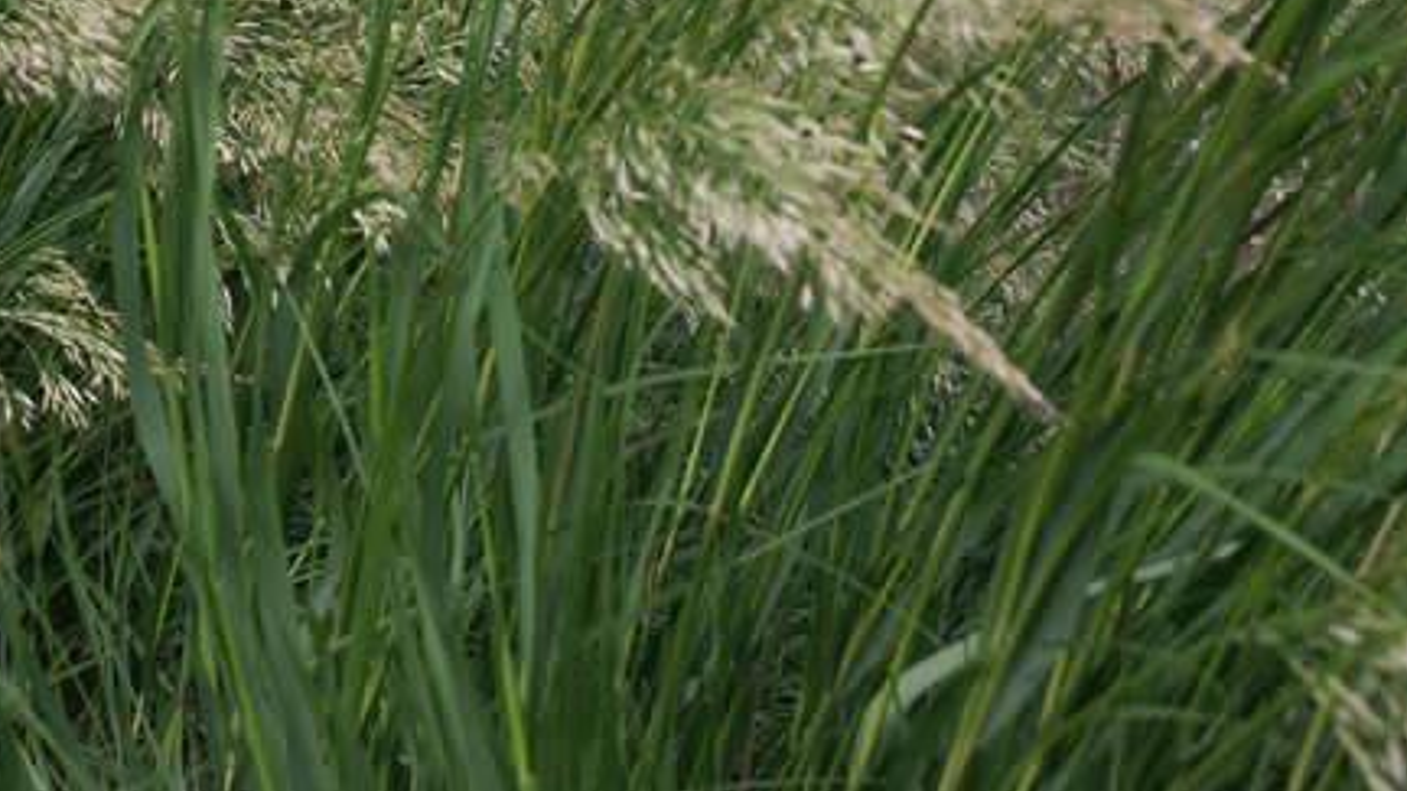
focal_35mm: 207
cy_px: -285
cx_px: 762
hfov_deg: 10.4
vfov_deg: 5.8
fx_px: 7723
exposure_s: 1/125
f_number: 5.6
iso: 100
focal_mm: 31.26
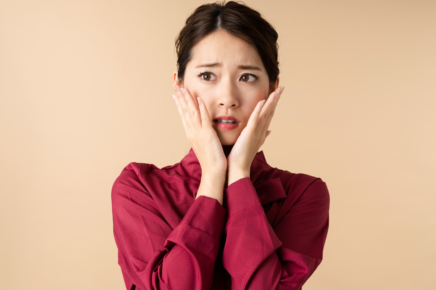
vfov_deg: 19.5
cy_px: 145
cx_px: 218
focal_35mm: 70
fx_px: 848
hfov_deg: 28.8
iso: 100
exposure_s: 1/160
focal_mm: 70
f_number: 7.1
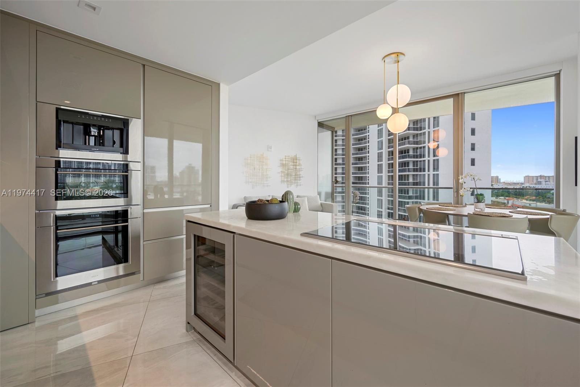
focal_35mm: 14
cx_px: 290
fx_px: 225
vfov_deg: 81.2
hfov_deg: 104.3
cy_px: 194
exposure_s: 1/4
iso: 100
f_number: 9
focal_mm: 14
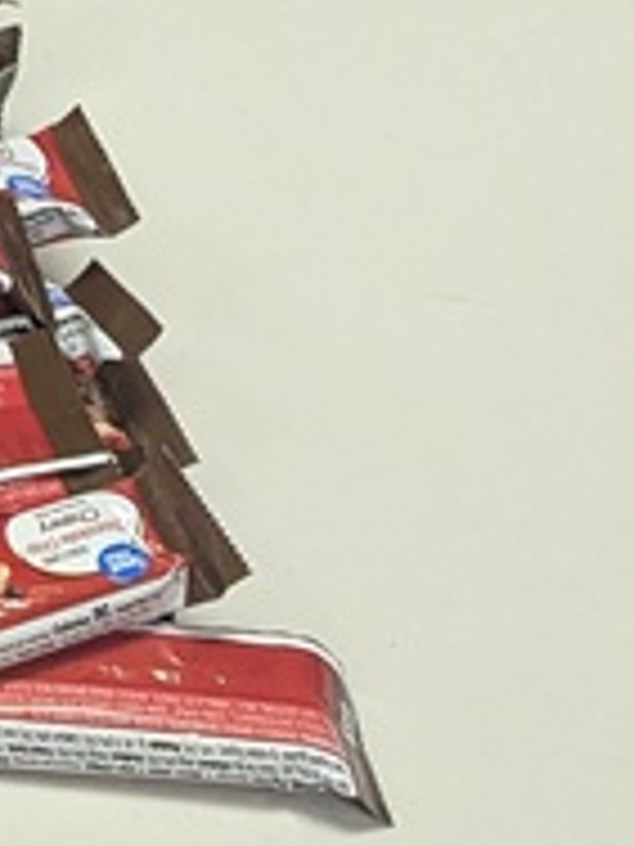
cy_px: -864
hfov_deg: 10.7
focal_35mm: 131
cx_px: -470
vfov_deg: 13.0
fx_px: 3199
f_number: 1.85
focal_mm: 6.81
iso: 1320
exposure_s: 1/441
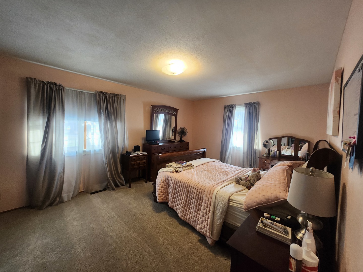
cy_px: 136
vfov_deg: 89.9
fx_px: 136
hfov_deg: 106.2
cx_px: 182
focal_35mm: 13
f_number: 2.2
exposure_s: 1/60
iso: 400
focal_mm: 1.74
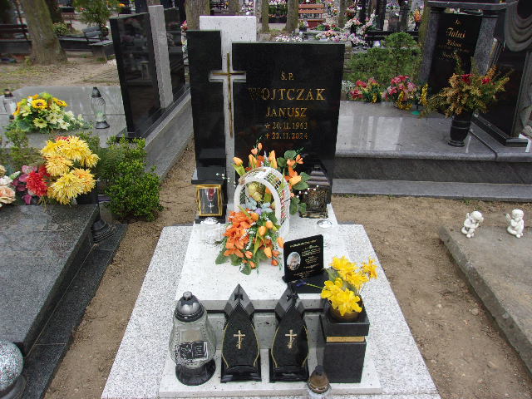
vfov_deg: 51.4
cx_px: 266
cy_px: 200
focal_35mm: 27
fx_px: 415
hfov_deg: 65.3
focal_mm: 4.9
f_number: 3
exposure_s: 1/140
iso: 80
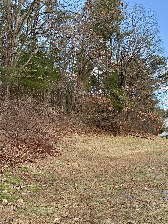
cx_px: 100
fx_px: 226
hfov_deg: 40.5
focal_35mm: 35
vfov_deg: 52.3
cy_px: 135
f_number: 1.78
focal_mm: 6.76
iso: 100
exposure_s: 1/813
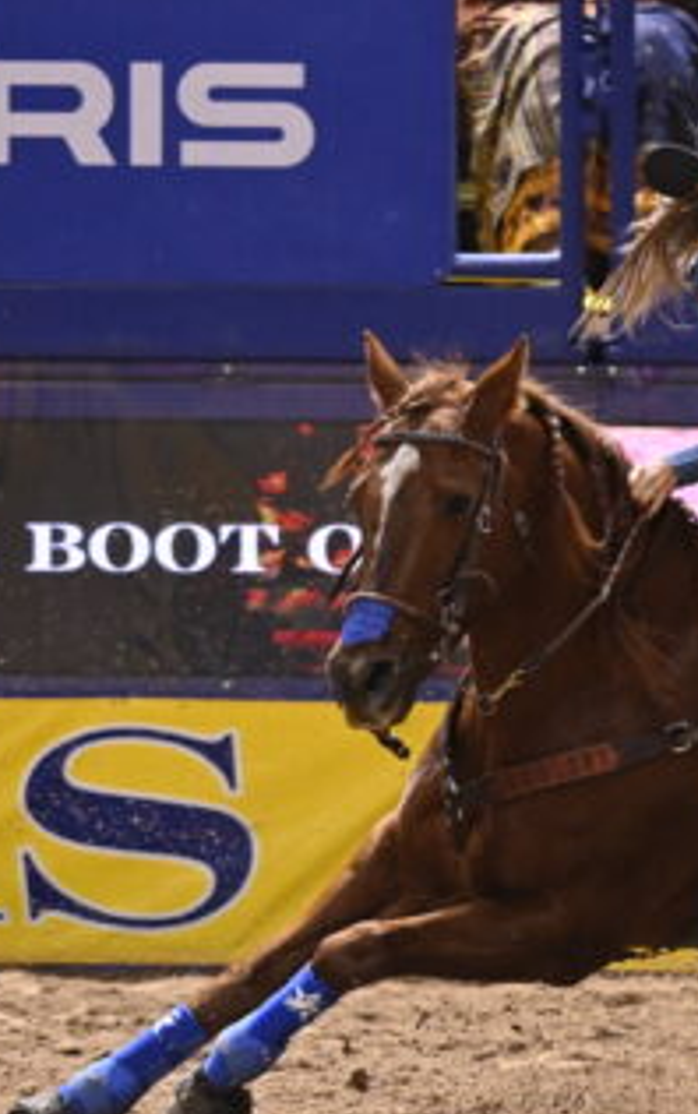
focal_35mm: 495
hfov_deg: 2.7
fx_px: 15039
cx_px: 1132
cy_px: 635
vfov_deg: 4.2
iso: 8000
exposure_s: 1/1250
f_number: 3.5
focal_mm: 200
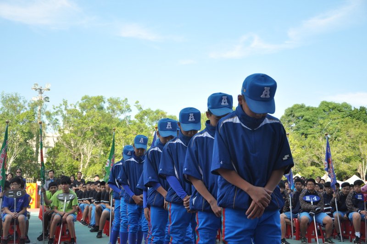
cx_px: 184
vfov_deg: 23.7
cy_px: 122
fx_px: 581
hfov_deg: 35.1
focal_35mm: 57
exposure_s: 1/1000
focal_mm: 38
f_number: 4.5
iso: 450
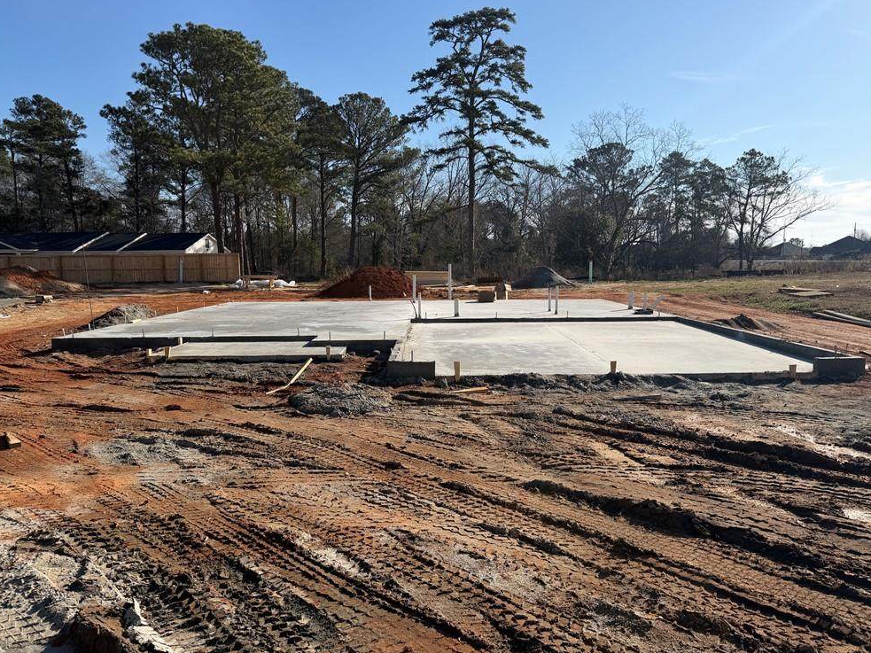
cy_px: 318
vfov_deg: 54.9
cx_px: 443
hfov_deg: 69.4
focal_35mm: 25
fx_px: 629
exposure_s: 1/5714
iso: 80
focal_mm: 6.76
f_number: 1.78
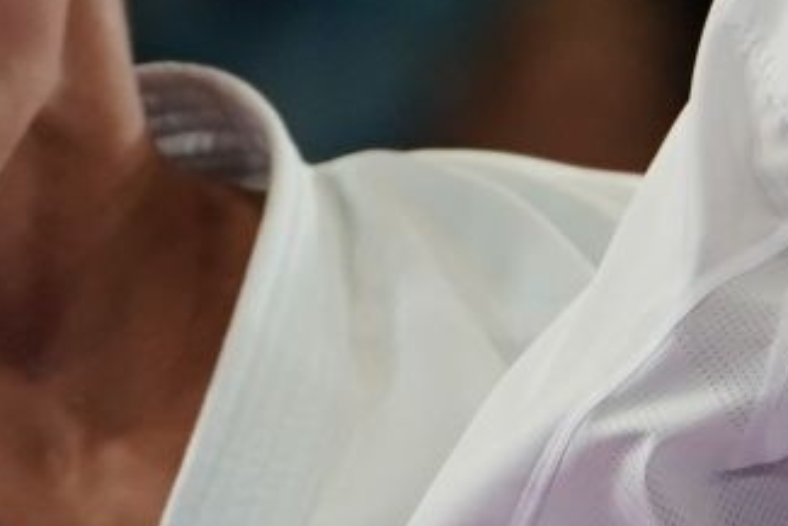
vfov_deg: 0.8
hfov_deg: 1.2
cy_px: 526
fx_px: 36394
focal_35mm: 1662
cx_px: 424
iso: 1000
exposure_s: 1/1000
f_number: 2.8
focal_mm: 200
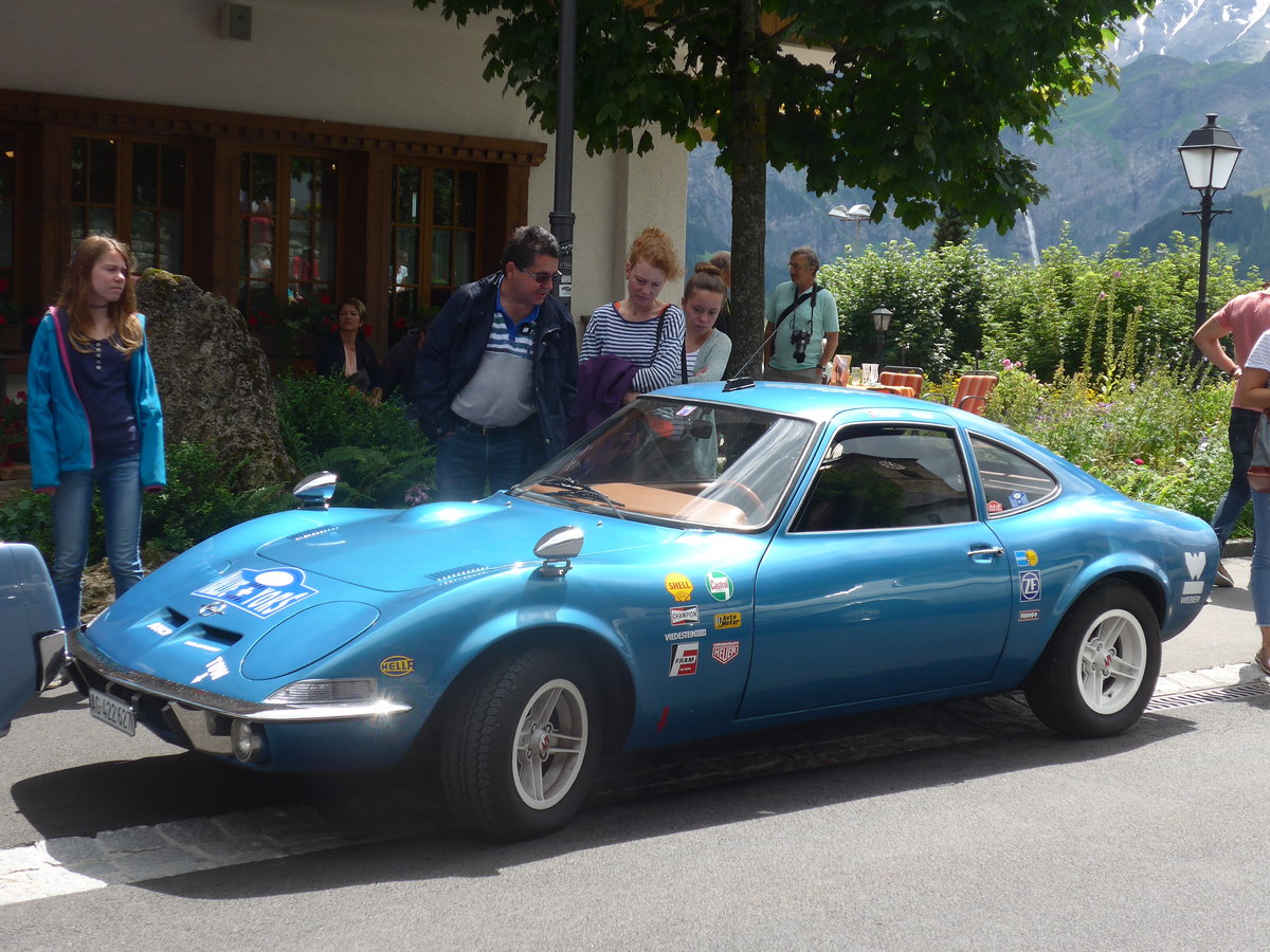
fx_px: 2165
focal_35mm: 59
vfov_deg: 24.8
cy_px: 476
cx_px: 635
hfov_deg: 32.7
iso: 80
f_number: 3.5
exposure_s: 1/500
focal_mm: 12
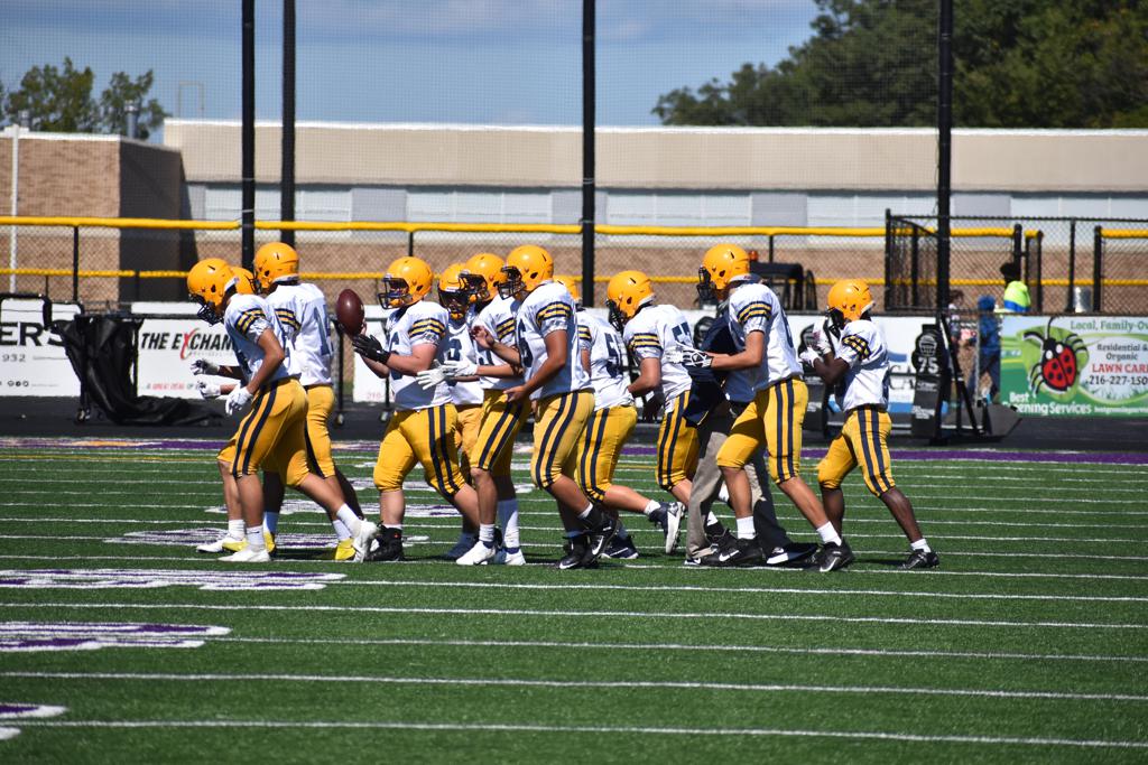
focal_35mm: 330
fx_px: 10524
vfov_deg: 4.2
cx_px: 574
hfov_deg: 6.2
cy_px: 382
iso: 200
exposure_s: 1/2000
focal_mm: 220
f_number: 5.6
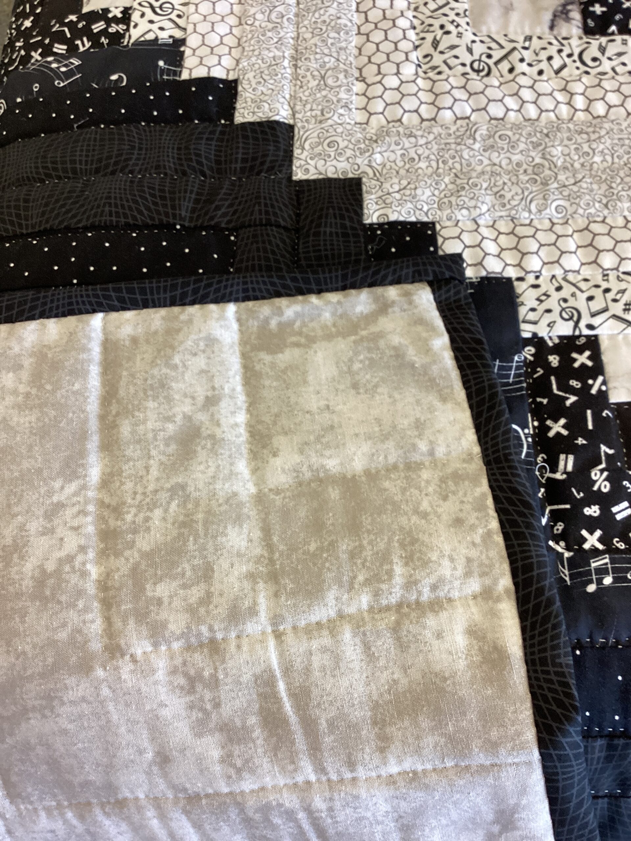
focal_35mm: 31
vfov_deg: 58.4
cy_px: 420
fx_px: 753
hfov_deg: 45.4
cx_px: 316
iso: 125
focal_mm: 3.3
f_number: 2.4
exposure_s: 1/60
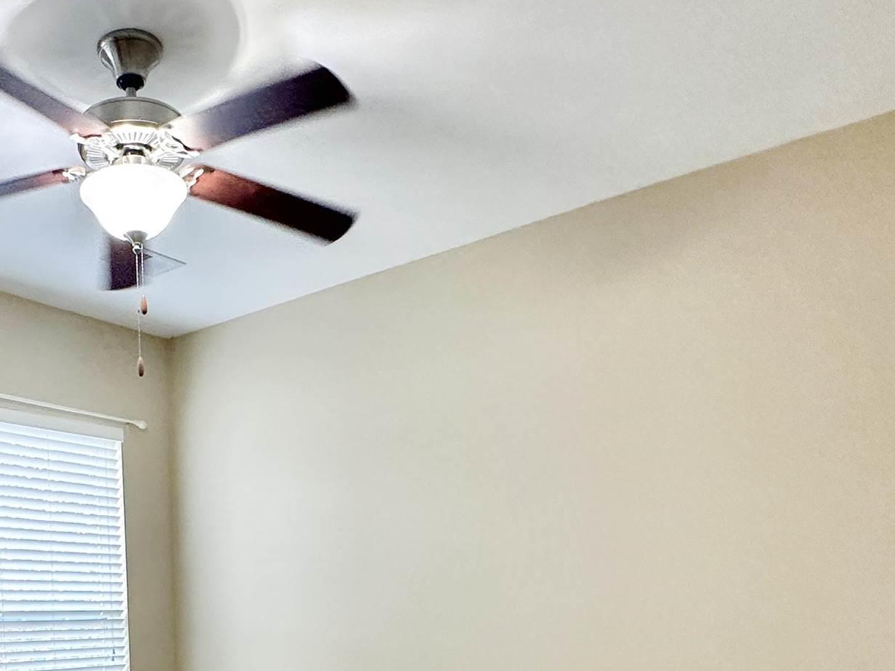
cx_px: 186
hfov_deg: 49.7
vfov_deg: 35.6
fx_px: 905
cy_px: 713
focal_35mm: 35
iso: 200
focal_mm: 2.22
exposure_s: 1/60
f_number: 2.2
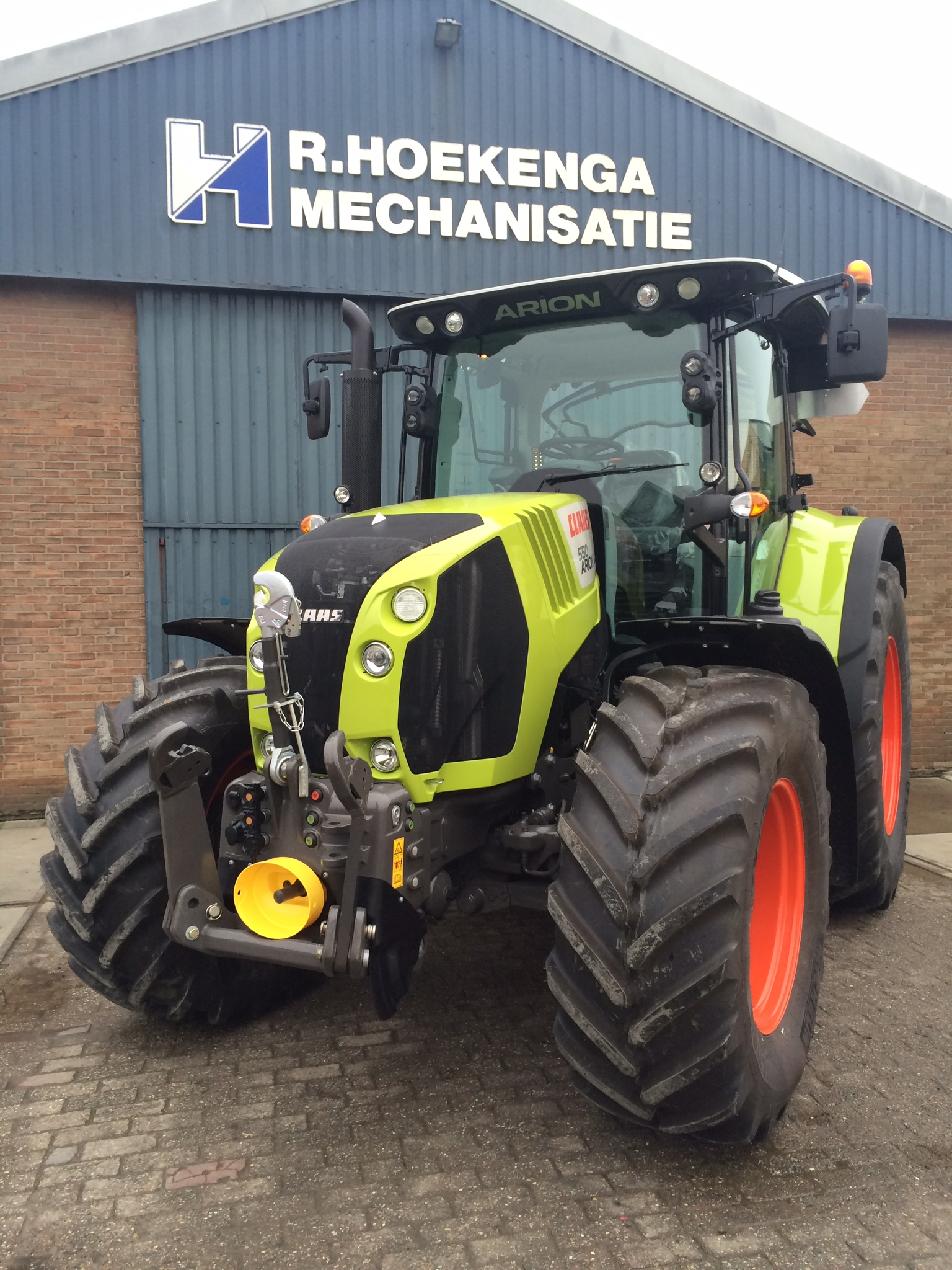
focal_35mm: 29
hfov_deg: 48.2
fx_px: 1063
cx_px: 476
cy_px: 635
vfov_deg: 61.7
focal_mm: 4.15
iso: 40
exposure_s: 1/33
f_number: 2.2
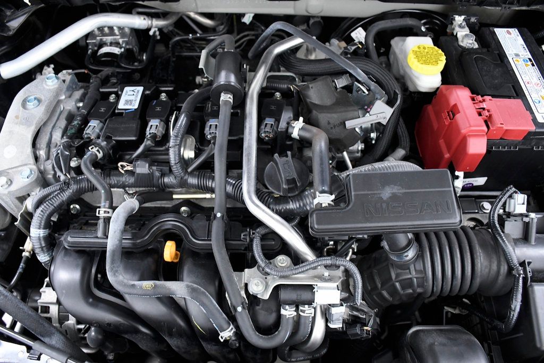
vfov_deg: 47.9
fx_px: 408
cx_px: 272
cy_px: 182
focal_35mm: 27
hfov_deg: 67.4
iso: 2500
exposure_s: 1/100
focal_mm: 18
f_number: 5
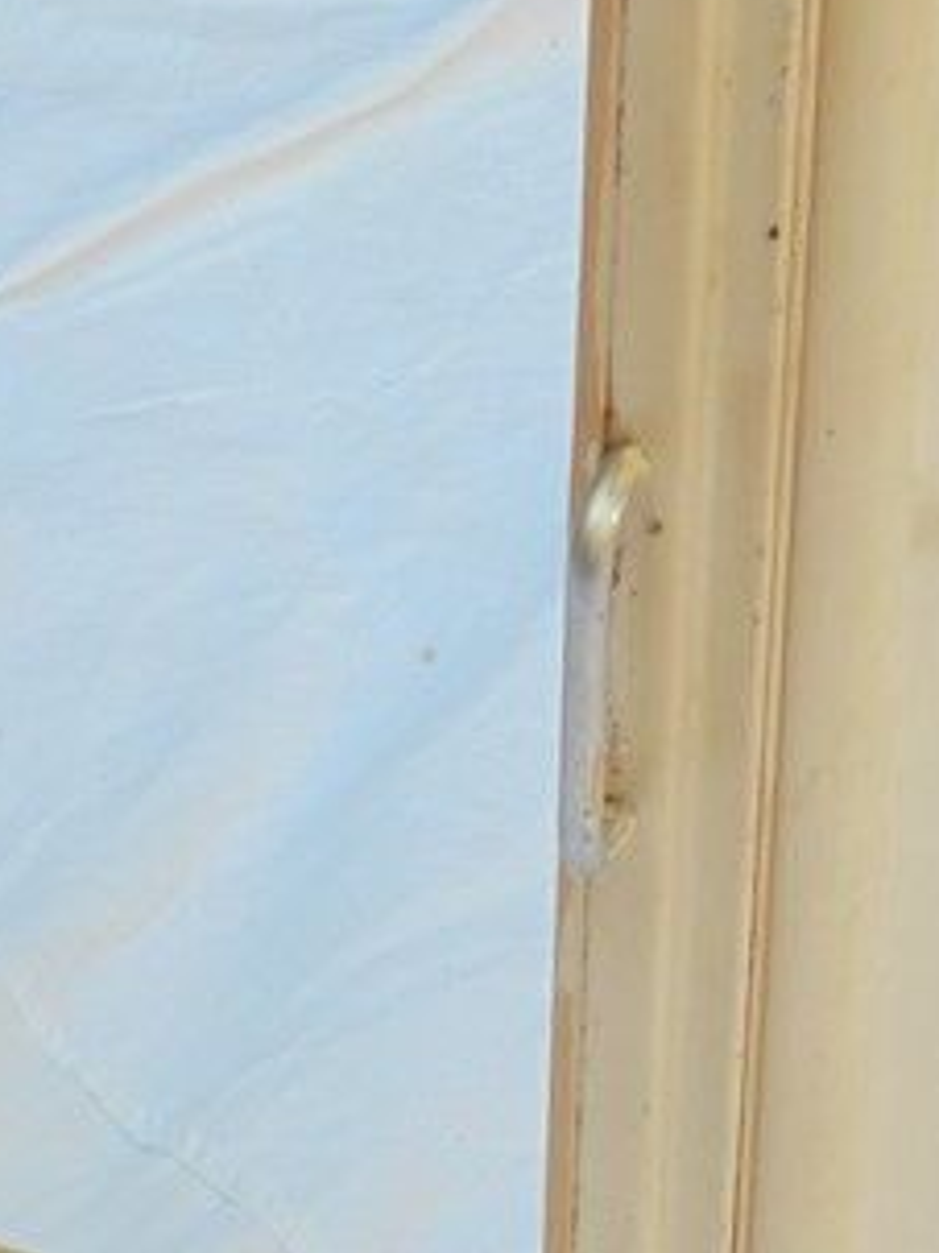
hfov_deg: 7.8
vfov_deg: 10.4
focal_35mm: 190
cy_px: 405
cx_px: 114
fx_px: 6877
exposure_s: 1/60
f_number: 5.6
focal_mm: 11.5
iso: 100
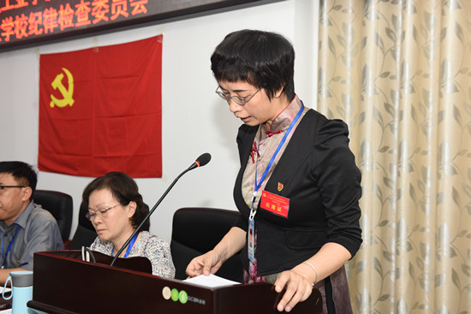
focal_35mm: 45
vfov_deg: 29.9
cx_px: 236
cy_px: 157
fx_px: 589
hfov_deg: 43.6
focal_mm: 45
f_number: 4
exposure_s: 1/60
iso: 400
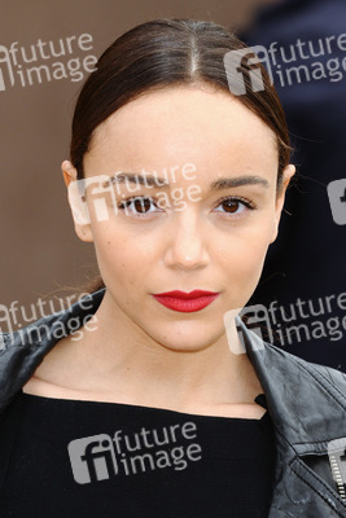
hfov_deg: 4.6
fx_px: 4321
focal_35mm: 300
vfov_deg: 6.9
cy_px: 259
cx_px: 173
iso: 320
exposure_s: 1/250
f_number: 6.3
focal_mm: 200
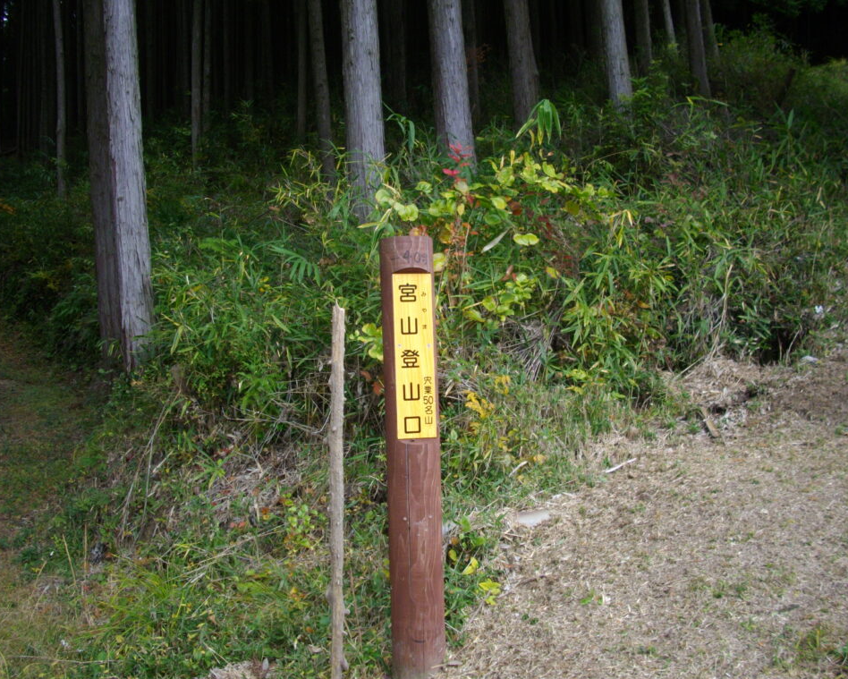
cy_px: 336
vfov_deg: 38.2
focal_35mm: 39
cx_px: 391
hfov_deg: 46.8
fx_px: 979
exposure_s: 1/200
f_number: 2.8
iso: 100
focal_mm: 6.2
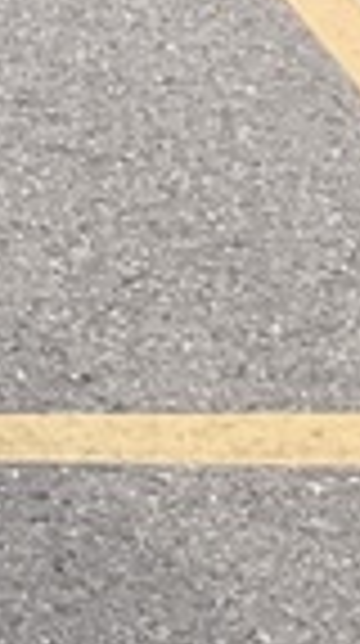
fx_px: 3868
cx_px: -738
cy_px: -775
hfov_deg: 5.0
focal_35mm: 227
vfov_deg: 8.8
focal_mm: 3
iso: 16
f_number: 1.8
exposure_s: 1/3125
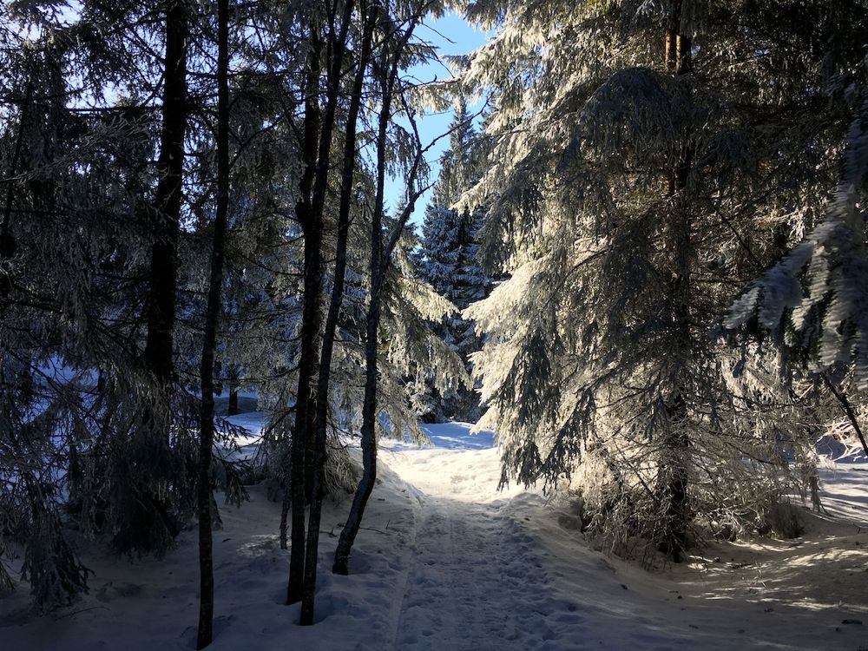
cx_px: 434
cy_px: 326
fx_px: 727
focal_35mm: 29
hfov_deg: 61.7
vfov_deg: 48.2
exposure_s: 1/413
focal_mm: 4.15
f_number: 2.2
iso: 25
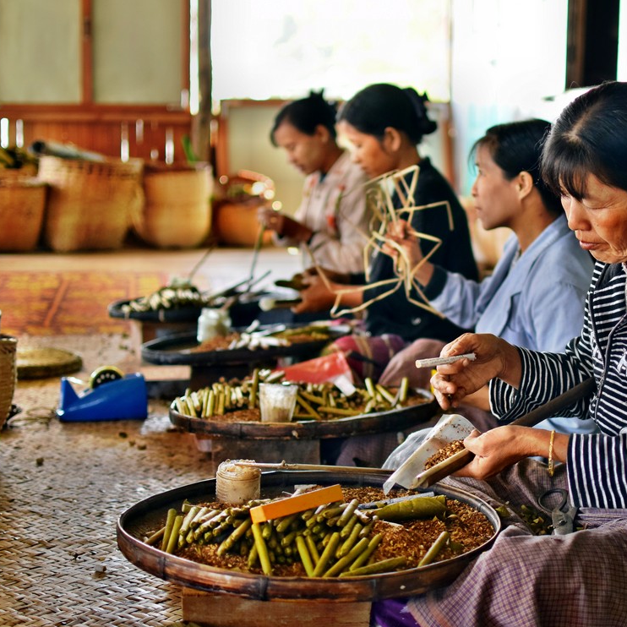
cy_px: 315
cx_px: 422
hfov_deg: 25.3
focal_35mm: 68
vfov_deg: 25.5
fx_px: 1386
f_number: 1.8
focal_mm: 35
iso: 400
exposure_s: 1/320
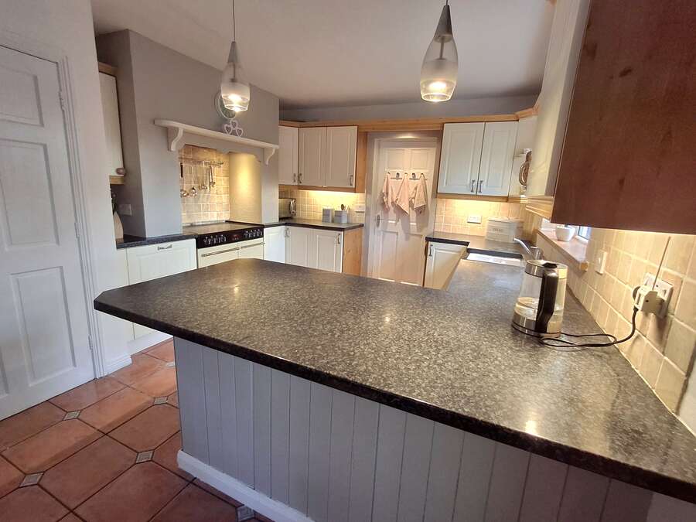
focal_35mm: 16
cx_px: 348
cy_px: 261
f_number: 2.2
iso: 125
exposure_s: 1/50
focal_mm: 1.64
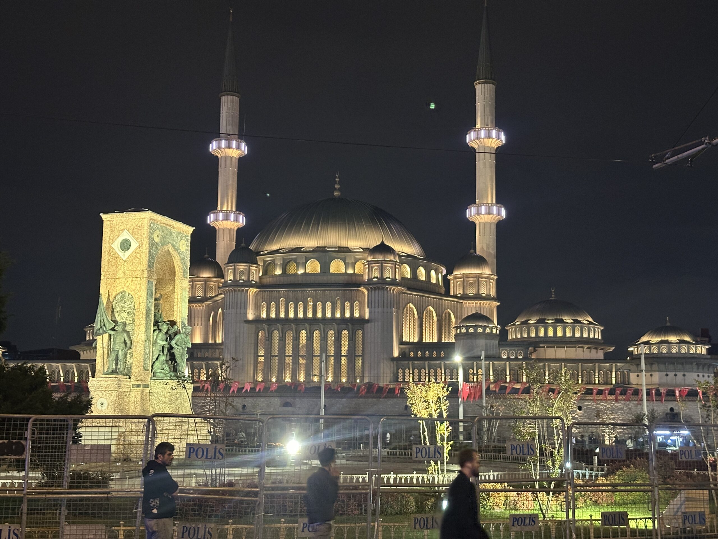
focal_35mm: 48
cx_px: 359
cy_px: 270
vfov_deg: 30.3
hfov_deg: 39.7
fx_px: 996
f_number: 1.78
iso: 500
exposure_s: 1/25
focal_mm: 6.86
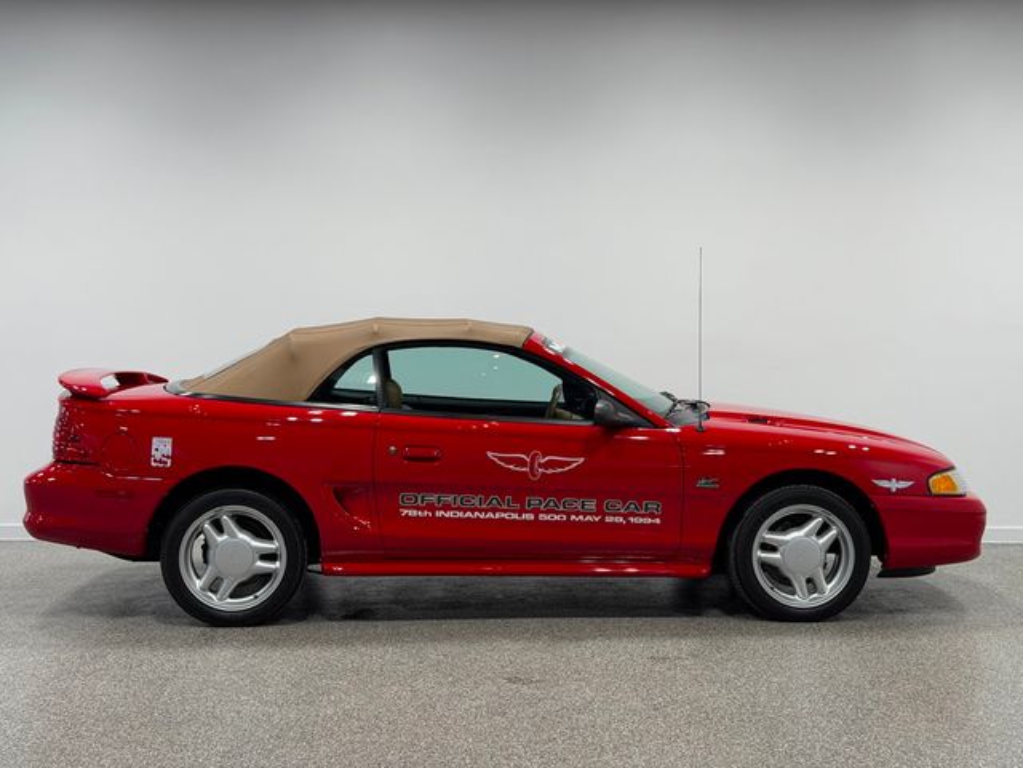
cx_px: 512
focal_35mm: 48
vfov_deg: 30.3
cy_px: 384
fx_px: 1419
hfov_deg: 39.7
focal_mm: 6.76
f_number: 1.78
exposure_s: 1/330
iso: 64
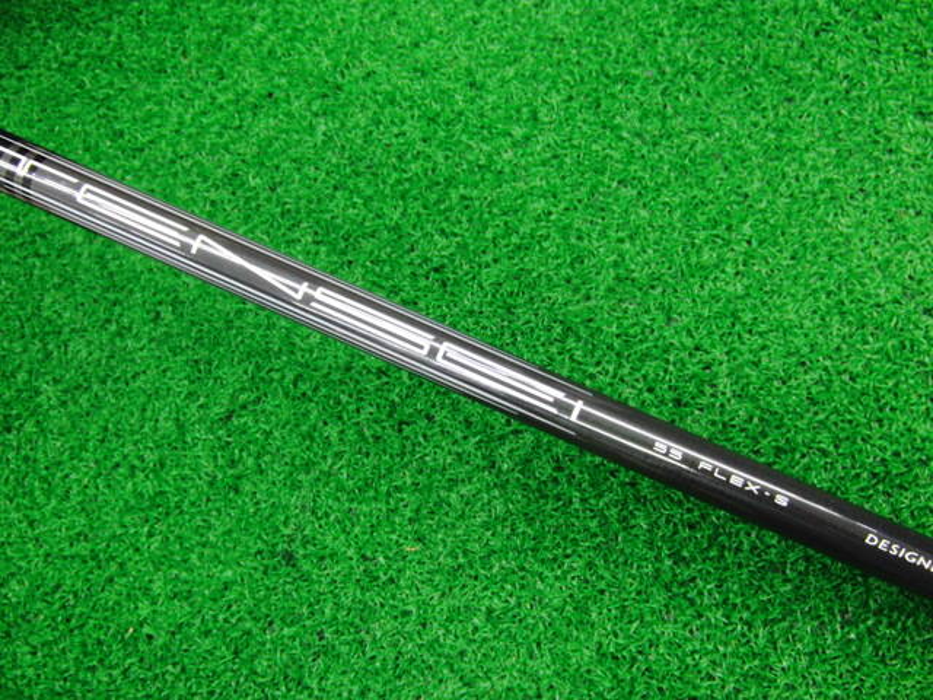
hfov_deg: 50.1
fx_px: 997
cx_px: 466
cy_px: 350
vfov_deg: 38.7
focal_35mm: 37
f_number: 3.6
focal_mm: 6.42
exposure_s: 1/25
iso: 400
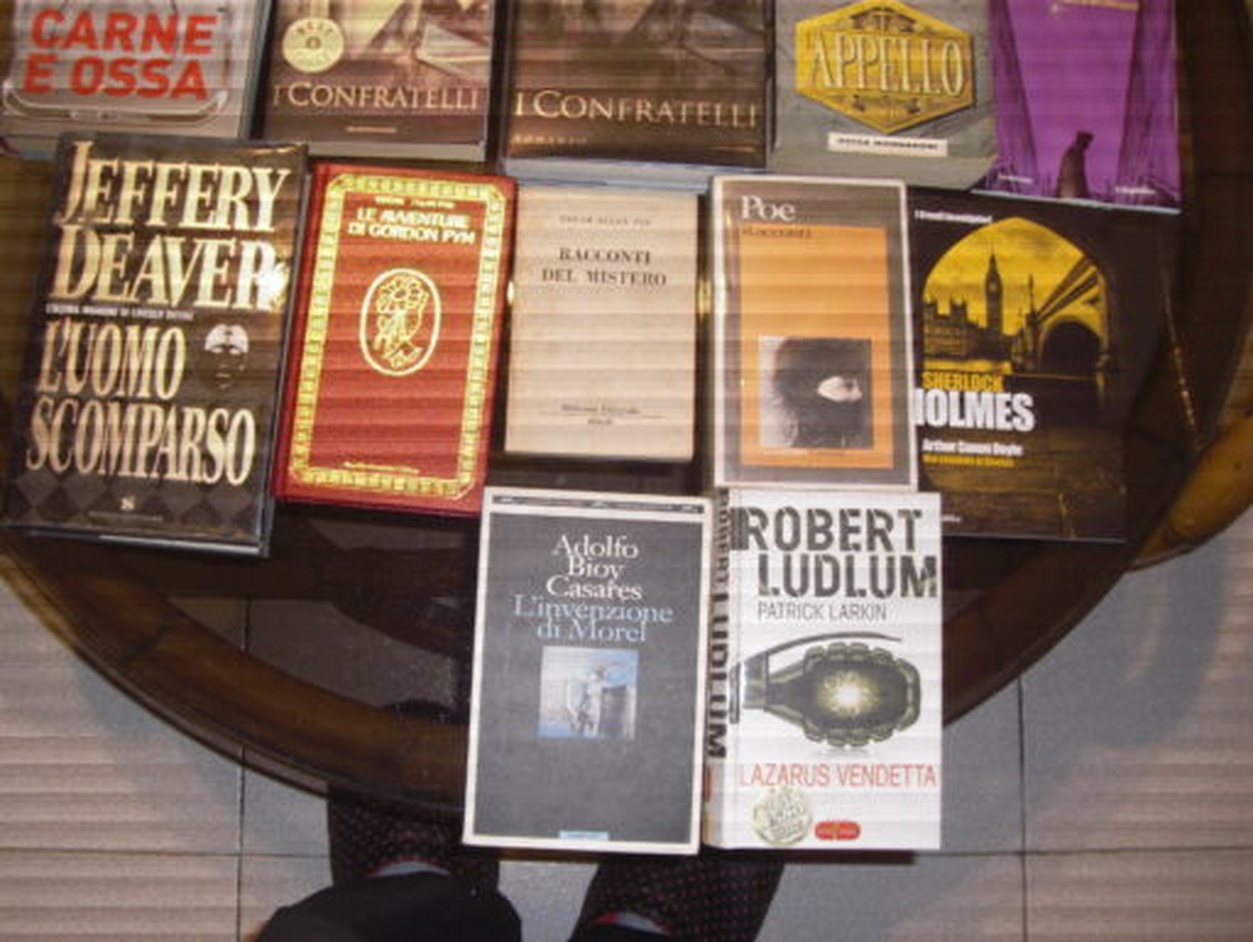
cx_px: 626
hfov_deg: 48.9
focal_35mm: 38
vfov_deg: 37.8
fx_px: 1377
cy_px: 471
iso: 100
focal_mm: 6.2
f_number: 2.7
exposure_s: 1/60
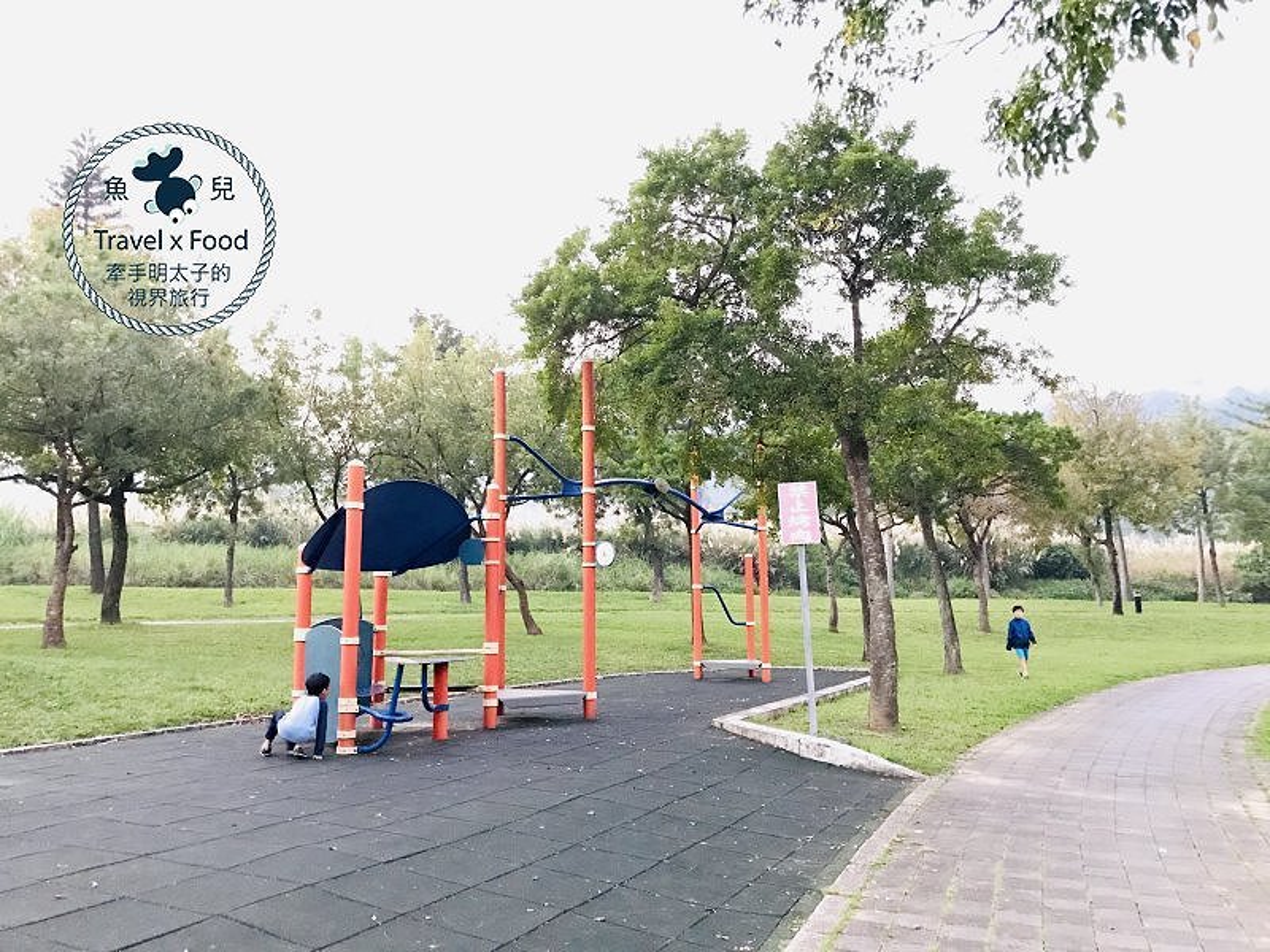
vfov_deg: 49.7
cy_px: 476
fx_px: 1027
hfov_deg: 63.4
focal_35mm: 28
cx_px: 635
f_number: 1.8
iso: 80
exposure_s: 1/5
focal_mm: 3.99
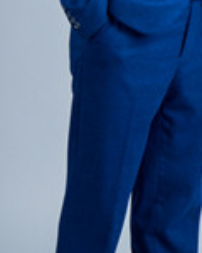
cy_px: -6
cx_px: 163
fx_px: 1031
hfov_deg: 11.1
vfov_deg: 13.7
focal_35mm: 138
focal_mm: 28
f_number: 11
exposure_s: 1/200
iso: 100
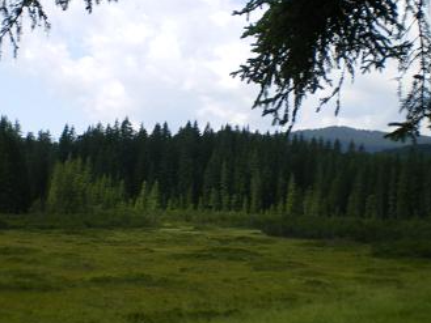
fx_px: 760
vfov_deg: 24.0
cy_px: 191
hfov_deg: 31.5
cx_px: 156
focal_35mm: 61
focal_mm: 6.3
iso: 64
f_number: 4.6
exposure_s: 1/250
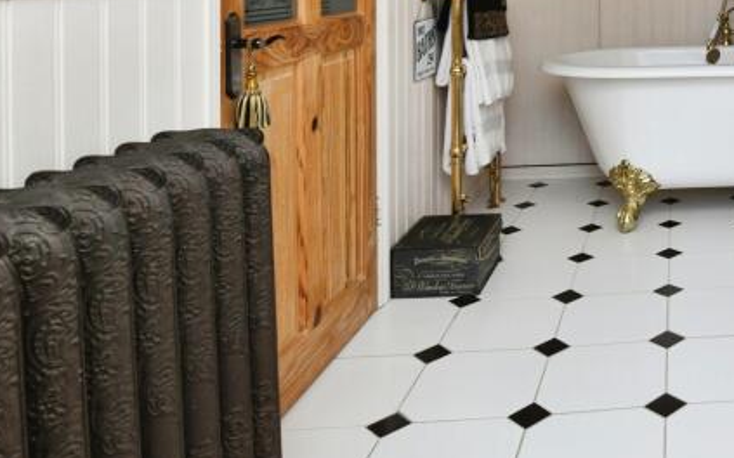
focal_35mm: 37
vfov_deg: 31.6
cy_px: -8
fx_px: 740
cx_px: 757
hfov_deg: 43.9
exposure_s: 1/60
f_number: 10
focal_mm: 15
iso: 640
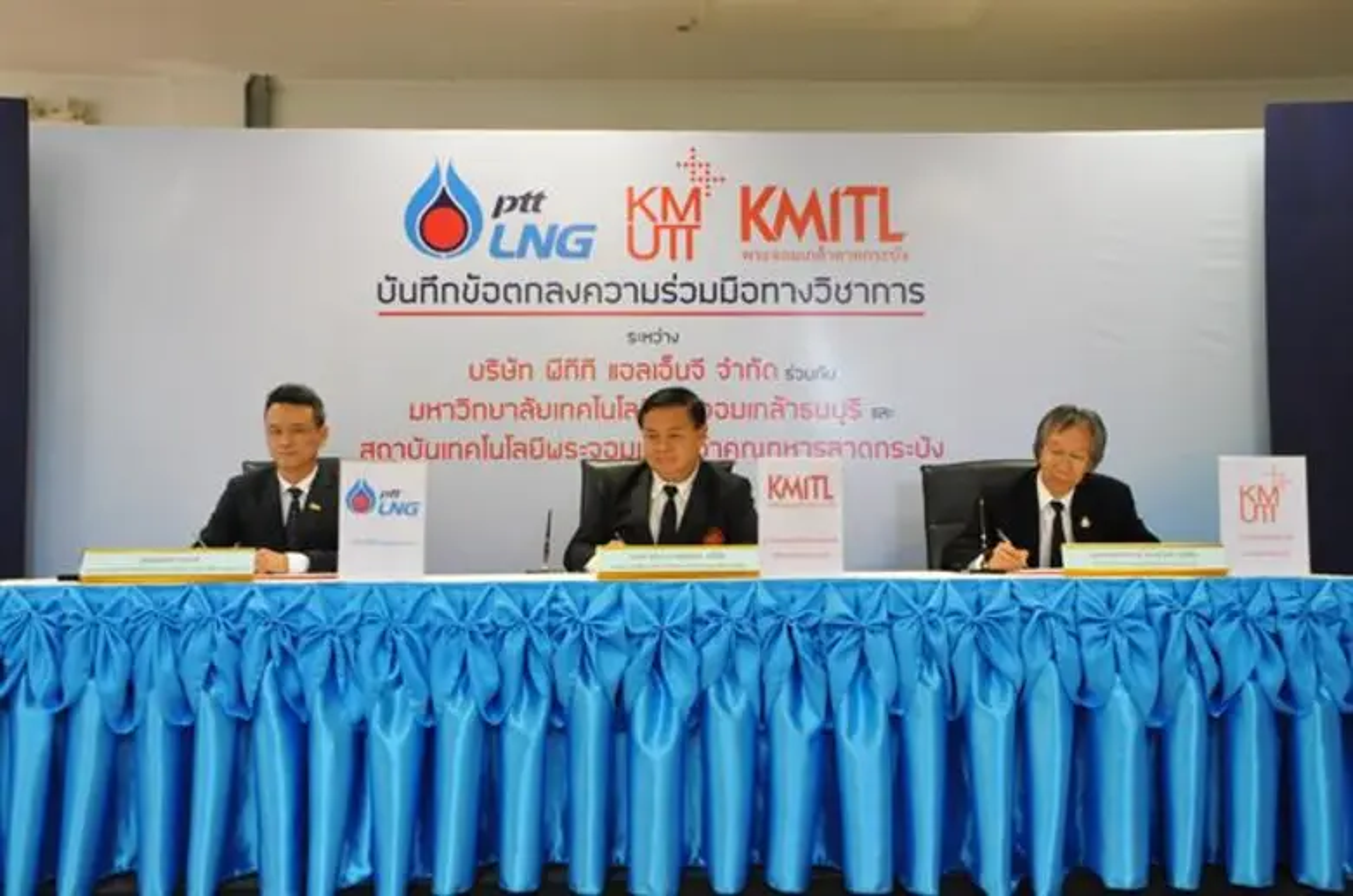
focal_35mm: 33
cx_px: 676
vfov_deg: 39.8
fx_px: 1238
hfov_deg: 57.3
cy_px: 448
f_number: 5
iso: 2000
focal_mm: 22
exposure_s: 1/100
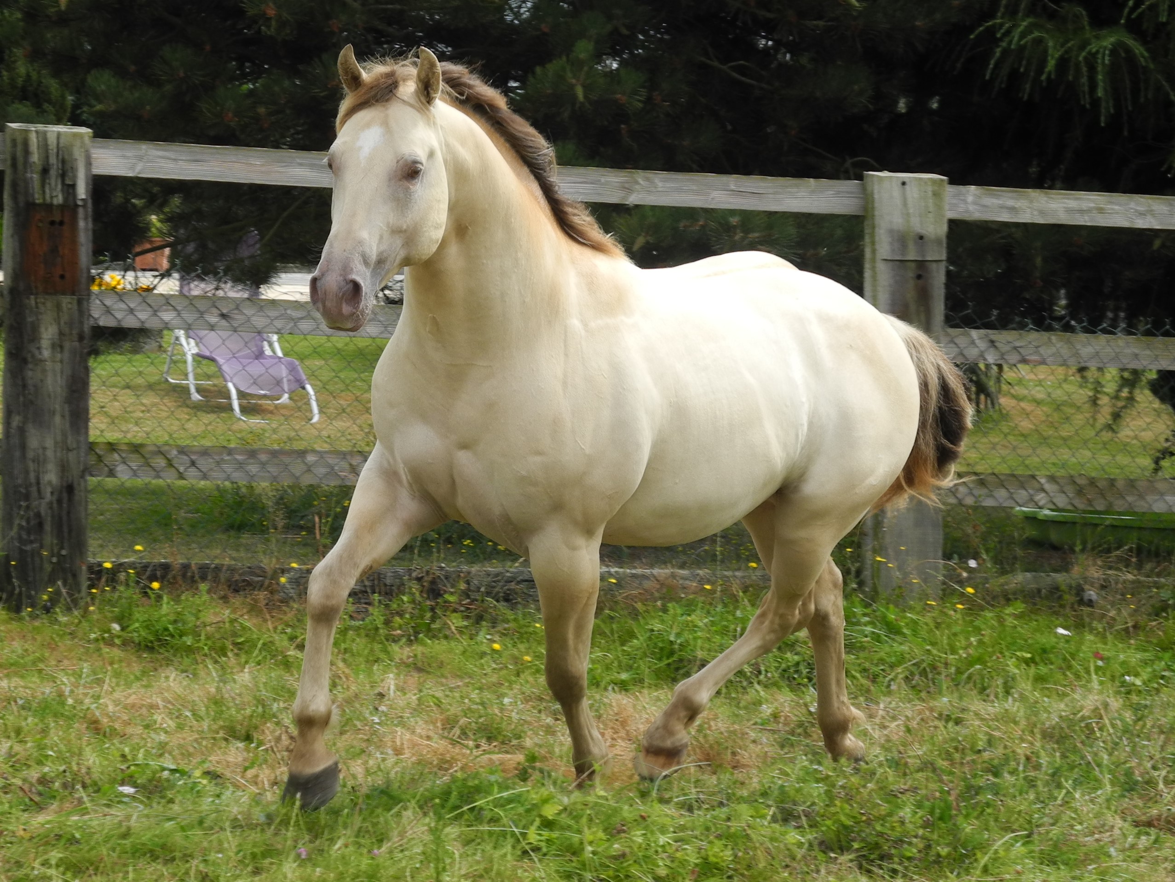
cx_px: 588
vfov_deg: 15.7
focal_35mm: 94
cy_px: 441
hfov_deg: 20.9
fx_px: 3191
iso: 100
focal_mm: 20.1
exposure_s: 1/344
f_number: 4.5
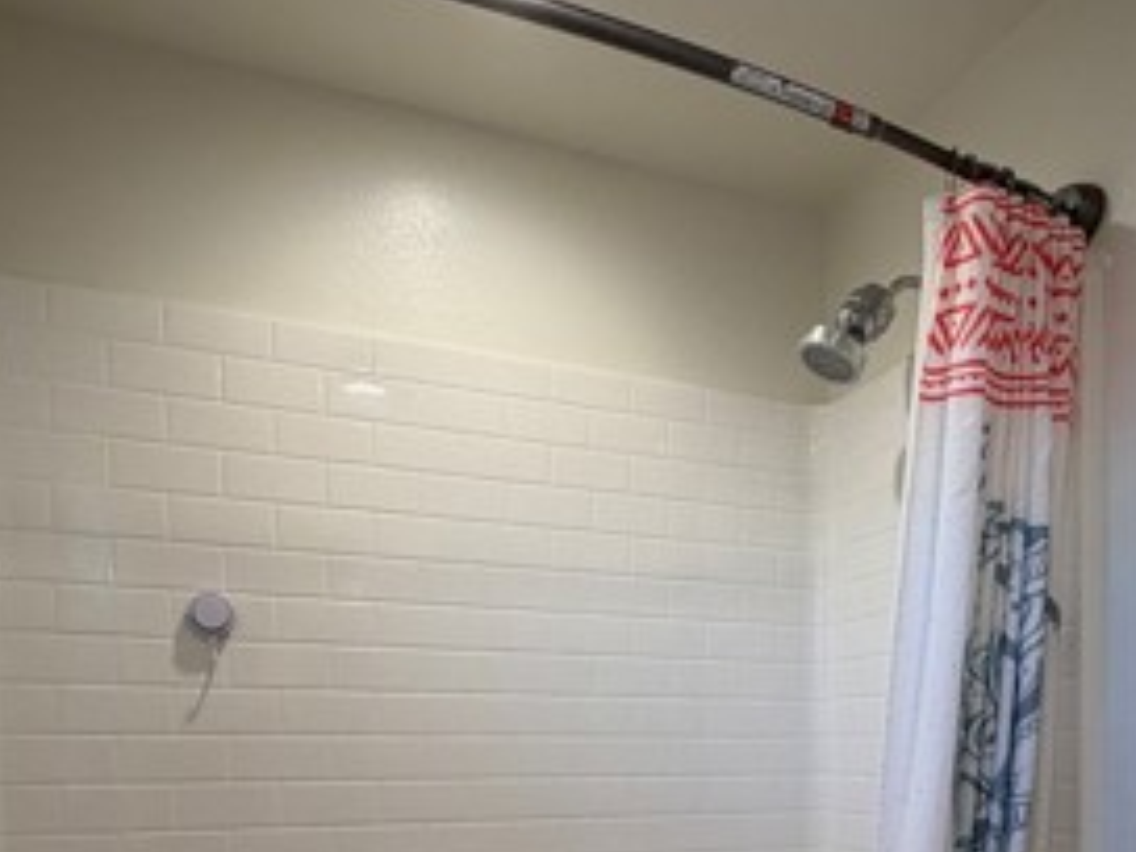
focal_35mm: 33
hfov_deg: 53.9
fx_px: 1083
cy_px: 789
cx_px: 785
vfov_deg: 39.4
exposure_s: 1/120
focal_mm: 2.22
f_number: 2.2
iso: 160
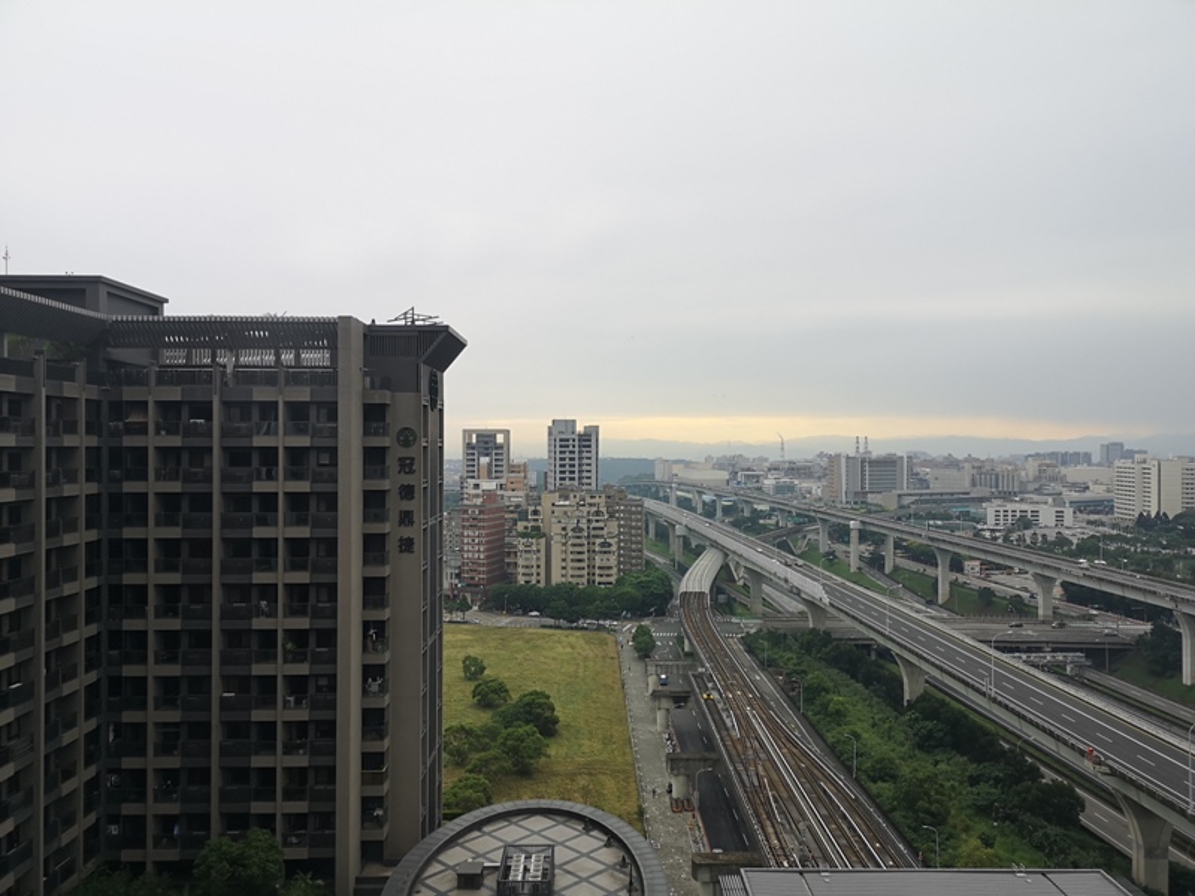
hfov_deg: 65.3
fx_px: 932
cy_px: 448
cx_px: 598
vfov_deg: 51.4
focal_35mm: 27
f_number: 1.8
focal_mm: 3.95
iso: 50
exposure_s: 1/135
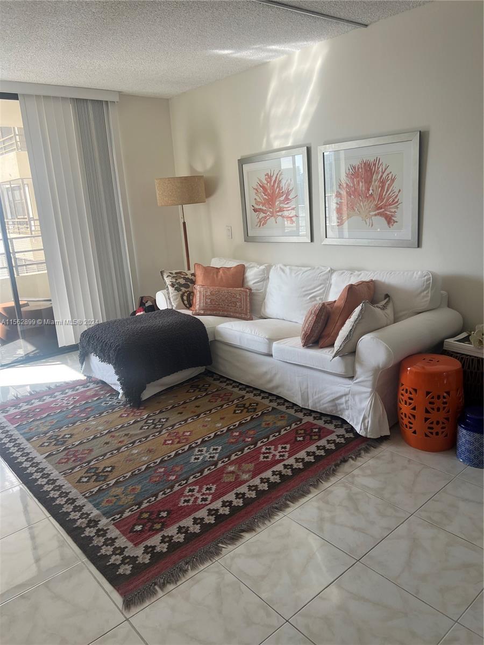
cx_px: 242
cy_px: 322
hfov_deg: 53.1
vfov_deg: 67.3
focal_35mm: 26
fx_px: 485
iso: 50
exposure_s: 1/353
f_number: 1.5
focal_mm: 5.7
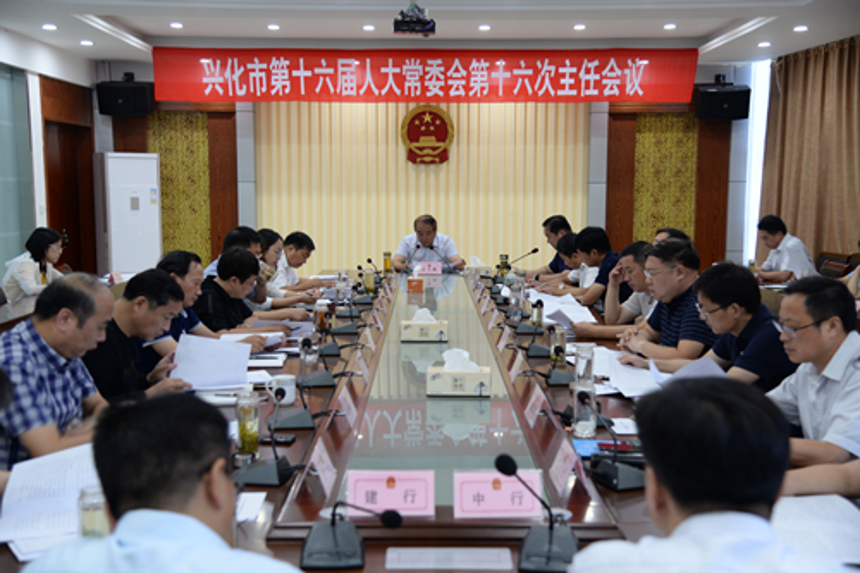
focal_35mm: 44
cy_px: 286
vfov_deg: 30.5
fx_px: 1051
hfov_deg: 44.5
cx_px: 430
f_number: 4
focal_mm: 44
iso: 100
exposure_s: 1/10
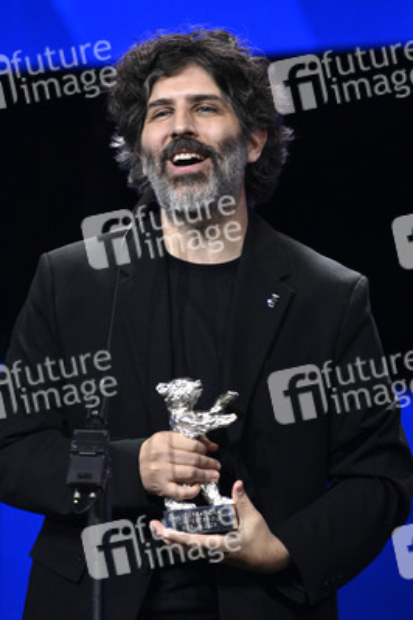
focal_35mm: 320
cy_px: 310
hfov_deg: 4.3
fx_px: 5516
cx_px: 206
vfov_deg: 6.4
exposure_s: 1/200
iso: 10000
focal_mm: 320
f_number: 5.6
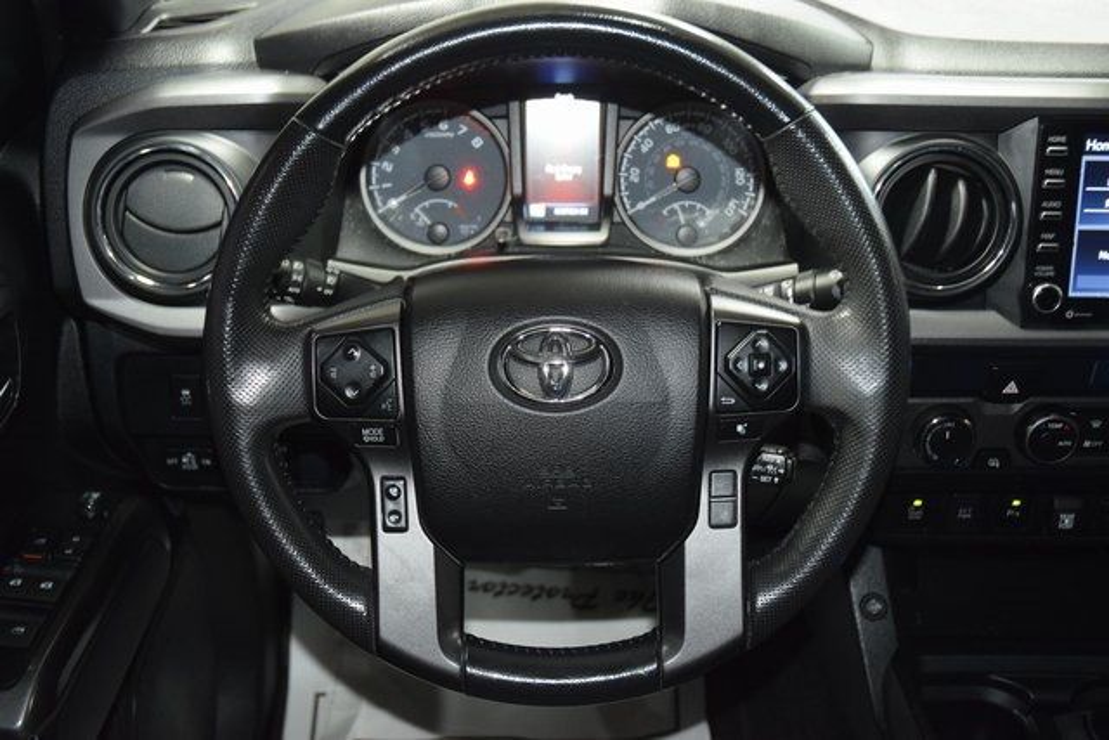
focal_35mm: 44
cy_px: 370
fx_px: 1340
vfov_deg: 30.9
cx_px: 554
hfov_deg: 45.0
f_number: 3.8
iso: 1800
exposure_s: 1/15
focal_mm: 29
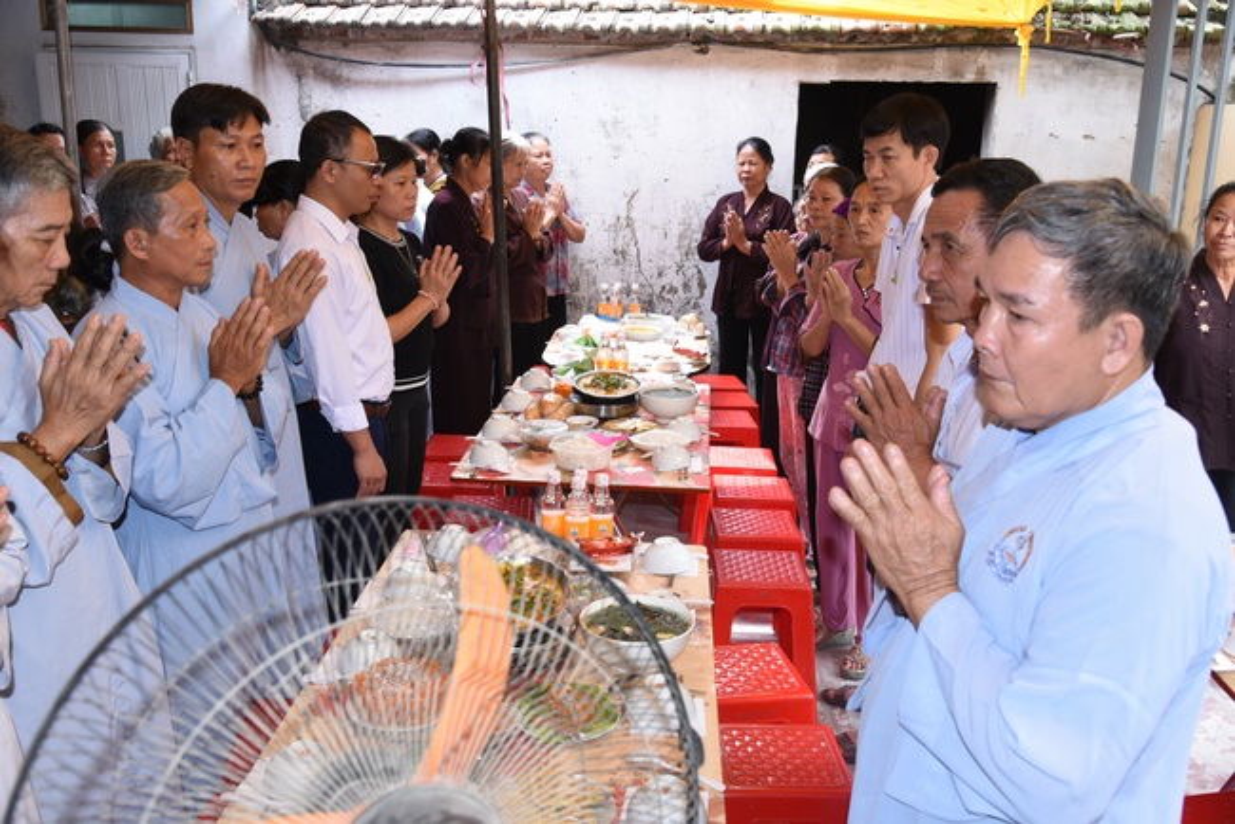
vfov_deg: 41.2
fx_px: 1098
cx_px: 618
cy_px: 412
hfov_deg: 58.7
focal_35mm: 32
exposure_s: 1/60
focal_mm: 32
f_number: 5.6
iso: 500
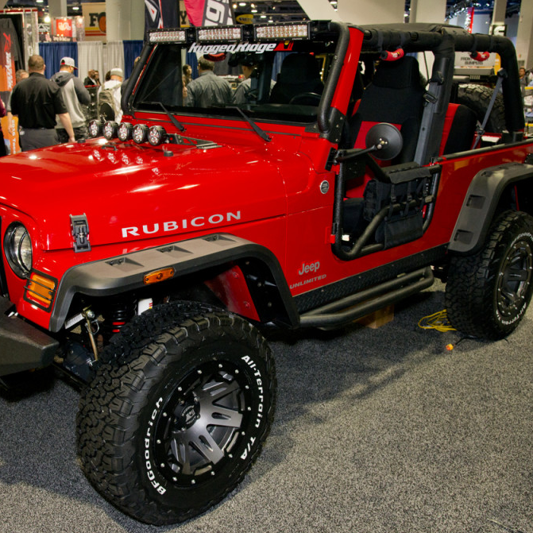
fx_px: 610
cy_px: 270
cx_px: 207
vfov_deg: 47.2
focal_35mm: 35
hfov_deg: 46.9
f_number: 7.1
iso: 800
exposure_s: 1/60
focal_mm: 27
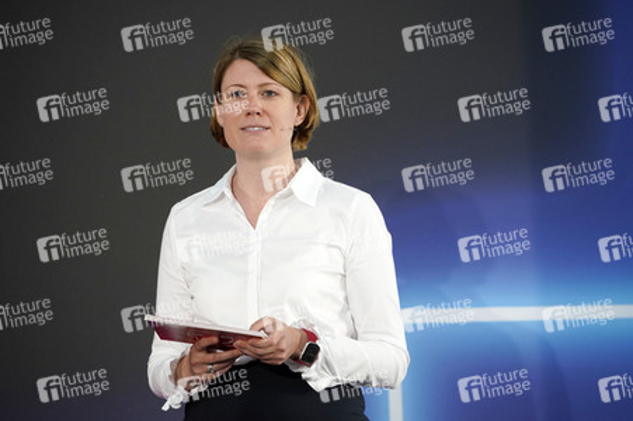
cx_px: 316
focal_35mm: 188
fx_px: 3303
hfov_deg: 10.9
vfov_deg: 7.3
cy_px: 210
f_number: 5.6
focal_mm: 188
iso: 1600
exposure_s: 1/250
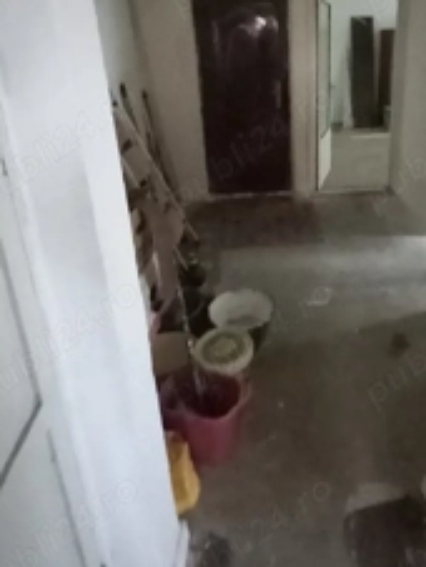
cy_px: 178
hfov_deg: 57.0
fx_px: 377
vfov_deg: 71.2
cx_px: 301
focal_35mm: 23
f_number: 2.2
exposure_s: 1/11.1
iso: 2000
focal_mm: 1.13
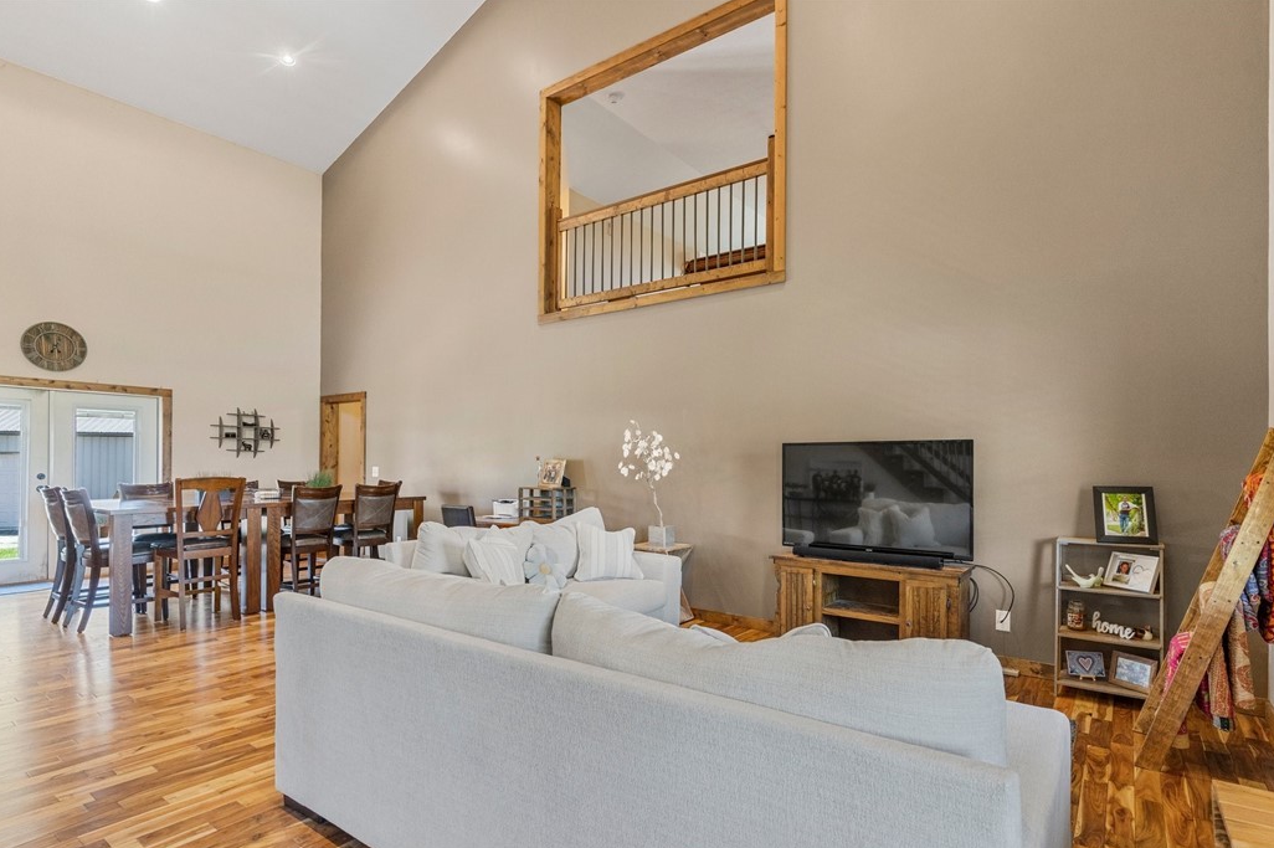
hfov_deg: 90.0
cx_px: 662
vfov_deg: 67.3
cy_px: 446
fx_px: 637
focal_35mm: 18
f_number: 7.1
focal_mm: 17
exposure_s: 1/2
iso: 1000
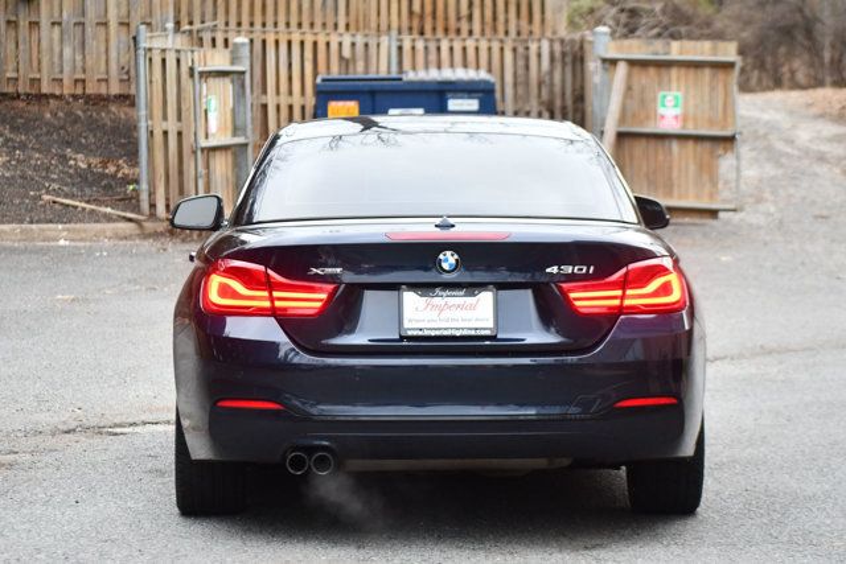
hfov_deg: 17.1
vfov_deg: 11.4
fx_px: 2820
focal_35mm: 120
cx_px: 423
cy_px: 282
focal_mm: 80
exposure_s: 1/125
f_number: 4.8
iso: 1400
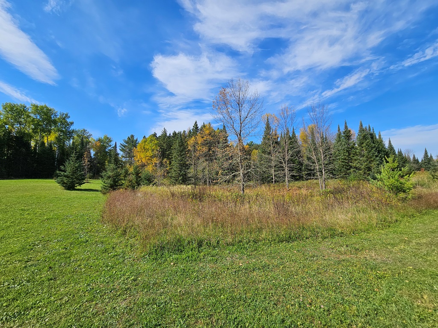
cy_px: 164
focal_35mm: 13
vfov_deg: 89.9
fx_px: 164
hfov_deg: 106.2
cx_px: 219
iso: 50
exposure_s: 1/2921
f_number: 2.2
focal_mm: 2.2
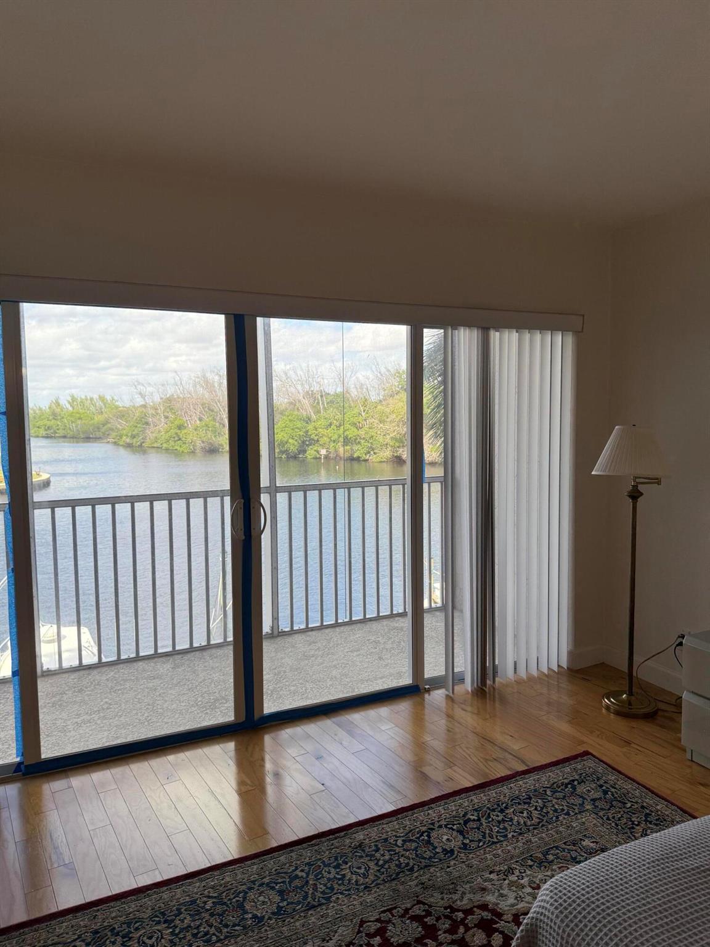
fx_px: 656
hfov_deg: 56.8
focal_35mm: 24
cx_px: 355
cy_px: 474
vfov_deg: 71.6
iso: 100
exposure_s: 1/501
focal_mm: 6.76
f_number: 1.78
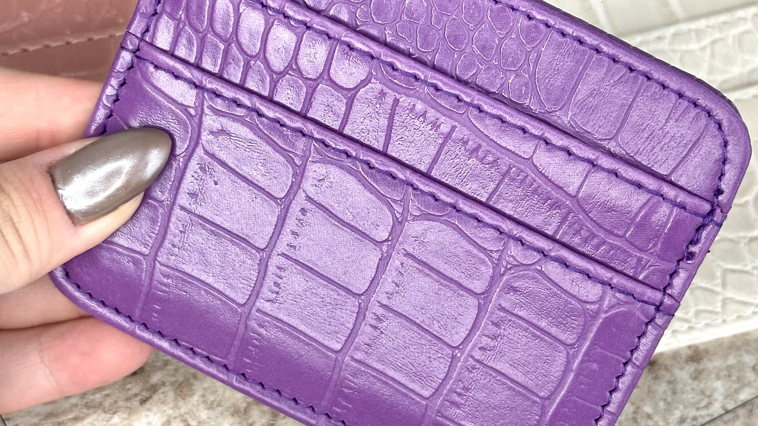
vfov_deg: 14.6
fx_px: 1668
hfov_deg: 25.6
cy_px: 180
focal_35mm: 83
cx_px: 376
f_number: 1.78
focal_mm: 6.86
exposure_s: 1/72
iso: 80
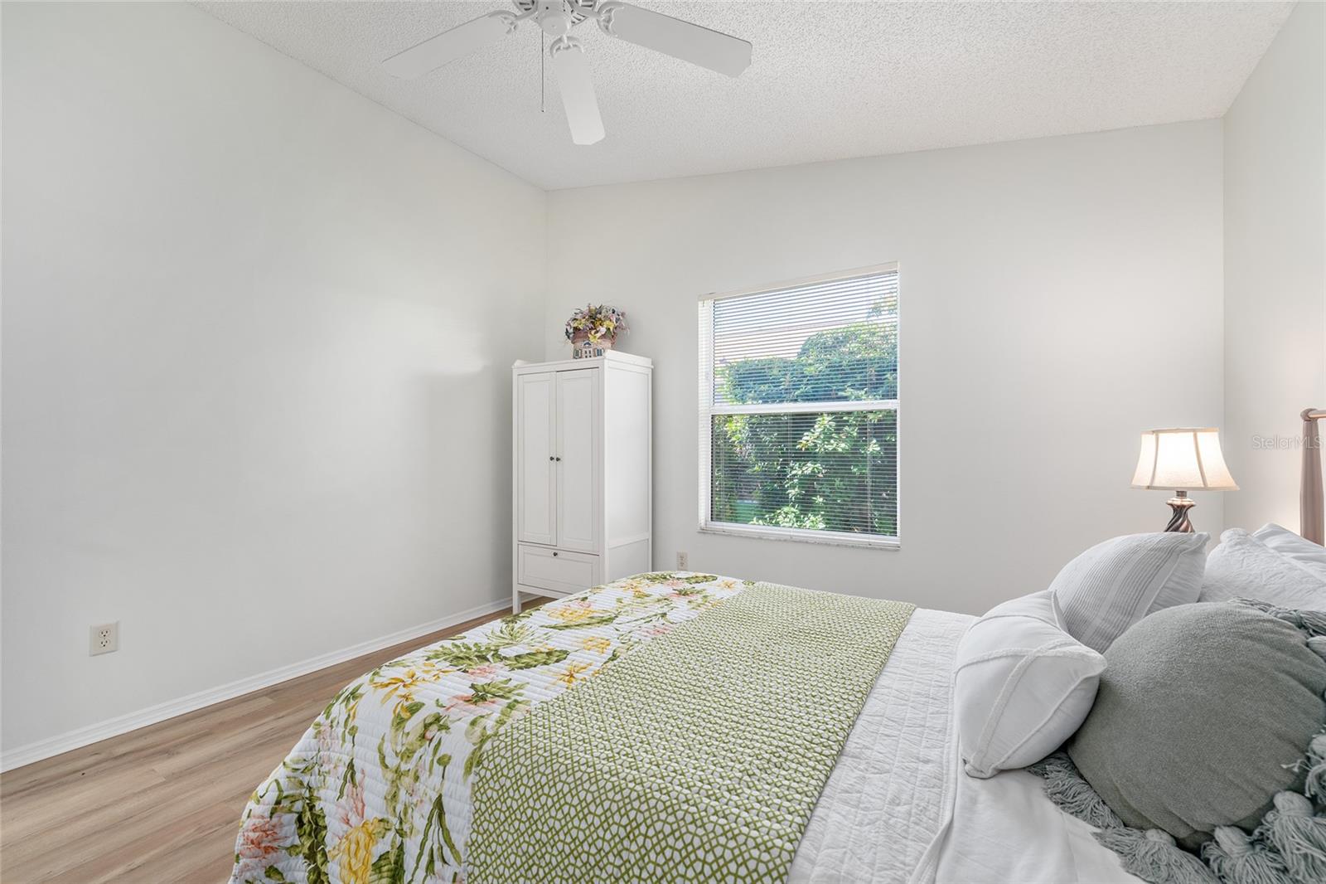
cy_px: 442
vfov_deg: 77.3
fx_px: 552
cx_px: 663
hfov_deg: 100.4
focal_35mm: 15
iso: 100
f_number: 6.3
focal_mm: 15
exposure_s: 1/3
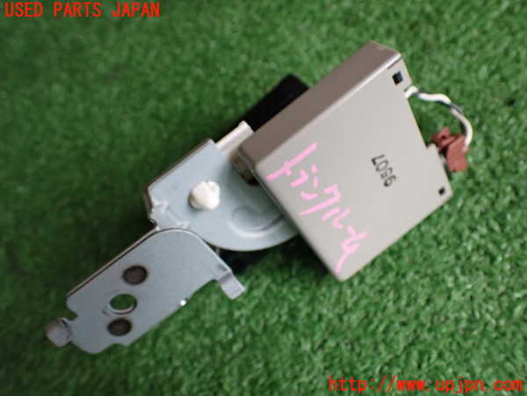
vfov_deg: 46.8
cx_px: 264
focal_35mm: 30
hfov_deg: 60.0
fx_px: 457
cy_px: 198
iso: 500
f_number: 2.3
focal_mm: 5.4
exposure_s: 1/125
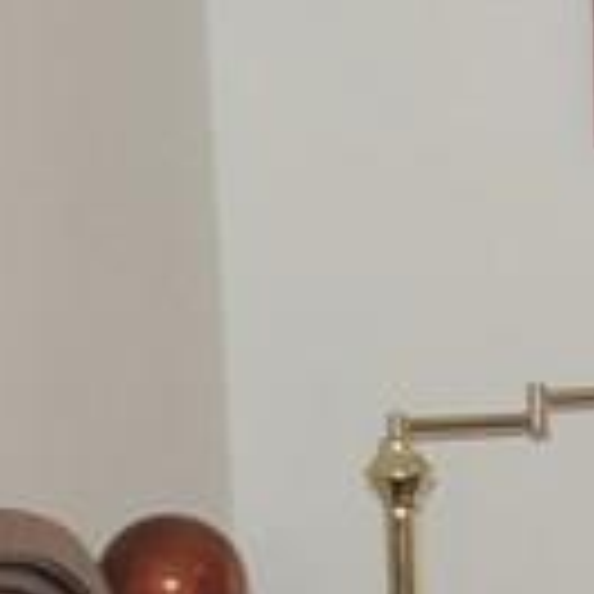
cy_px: 706
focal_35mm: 206
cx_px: 1854
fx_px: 3999
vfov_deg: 8.4
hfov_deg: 7.4
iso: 200
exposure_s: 1/30
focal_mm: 5.3
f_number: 3.1
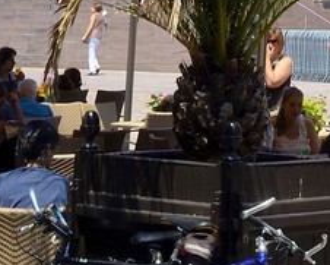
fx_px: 2013
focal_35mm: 206
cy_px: -594
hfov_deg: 9.2
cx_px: 412
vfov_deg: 6.7
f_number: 11
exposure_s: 1/250
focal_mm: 31
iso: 200
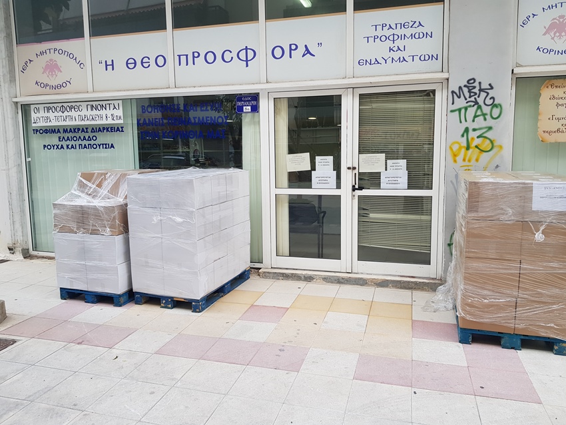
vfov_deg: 53.1
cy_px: 212
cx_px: 283
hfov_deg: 67.3
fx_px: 425
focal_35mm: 26
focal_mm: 4.2
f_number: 1.7
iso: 64
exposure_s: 1/100
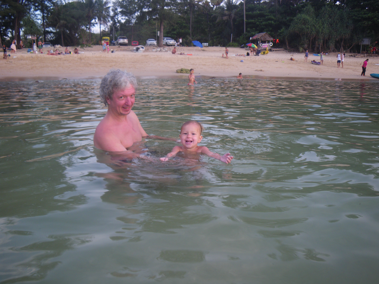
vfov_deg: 49.7
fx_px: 307
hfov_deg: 63.4
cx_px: 190
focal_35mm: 28
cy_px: 142
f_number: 3.5
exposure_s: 1/60
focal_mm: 5
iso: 50
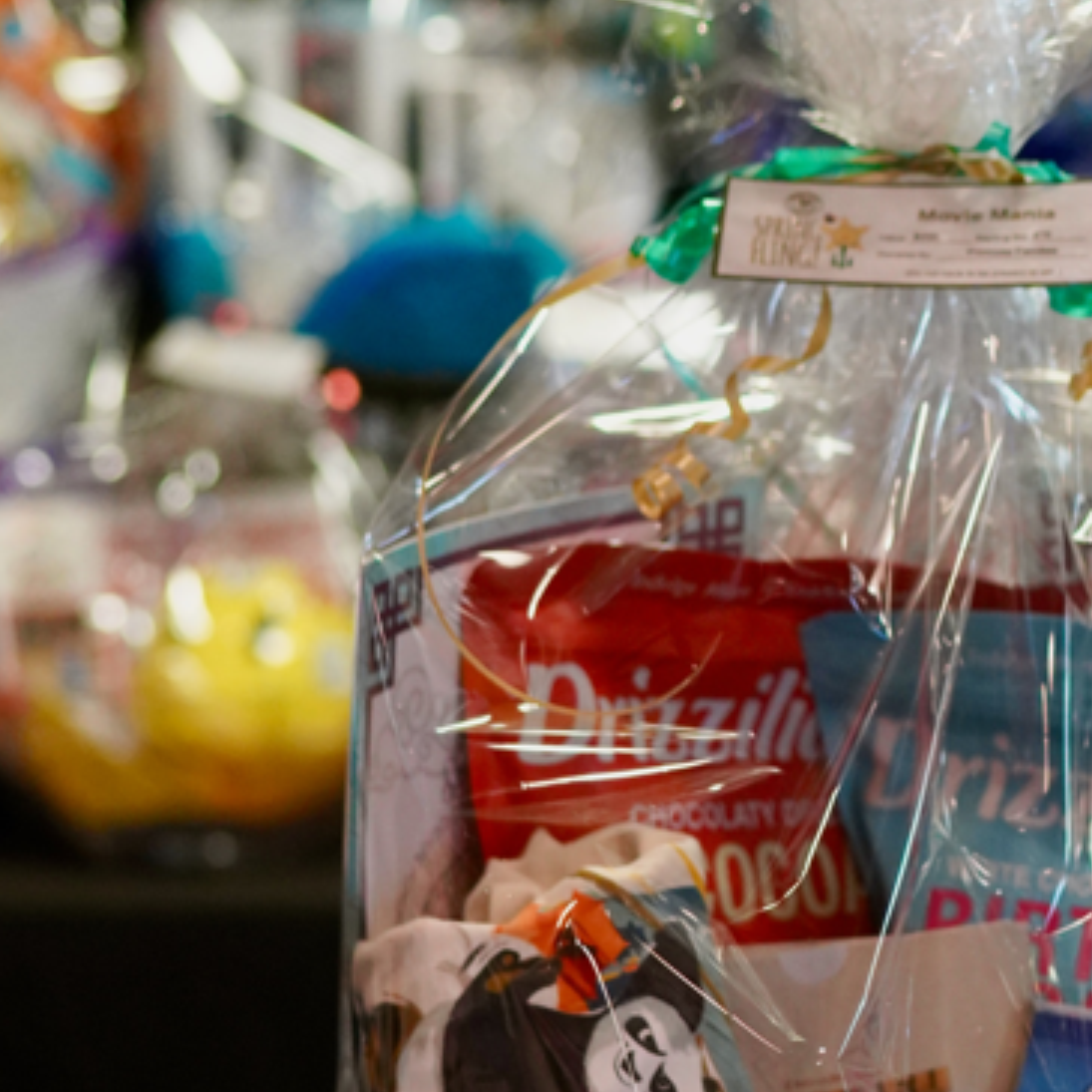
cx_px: 1062
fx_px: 3926
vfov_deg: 15.8
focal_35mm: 110
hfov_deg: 15.6
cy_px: 835
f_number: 2
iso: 1600
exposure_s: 1/160
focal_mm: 35
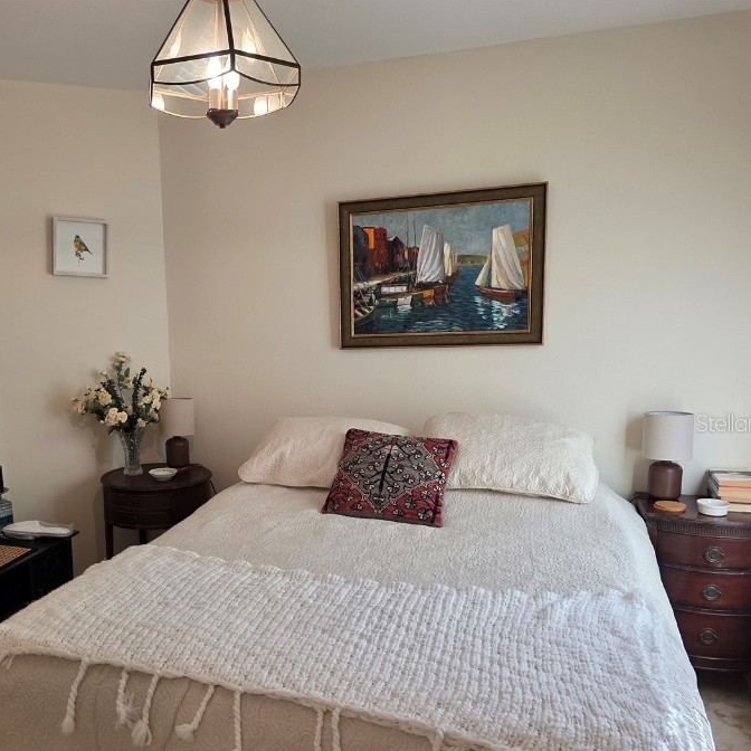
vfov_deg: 52.4
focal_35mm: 31
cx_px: 229
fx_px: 761
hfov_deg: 51.2
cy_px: 422
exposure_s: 1/120
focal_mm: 6.3
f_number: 1.7
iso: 160
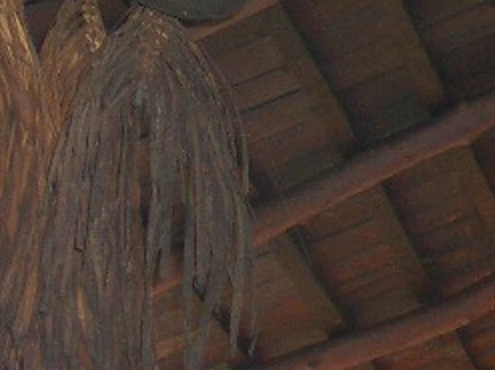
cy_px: -66
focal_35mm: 145
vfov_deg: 10.1
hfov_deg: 13.6
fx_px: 2072
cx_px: 242
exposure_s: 1/60
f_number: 2.6
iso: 100
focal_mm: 5.8
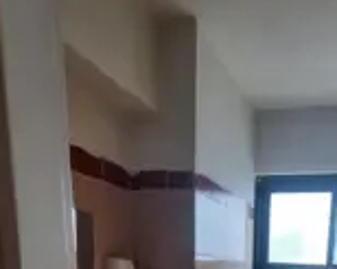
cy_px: 348
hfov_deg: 51.1
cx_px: 267
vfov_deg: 33.1
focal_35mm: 33
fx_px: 329
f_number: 2.2
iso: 64
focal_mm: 1.74
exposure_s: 1/50
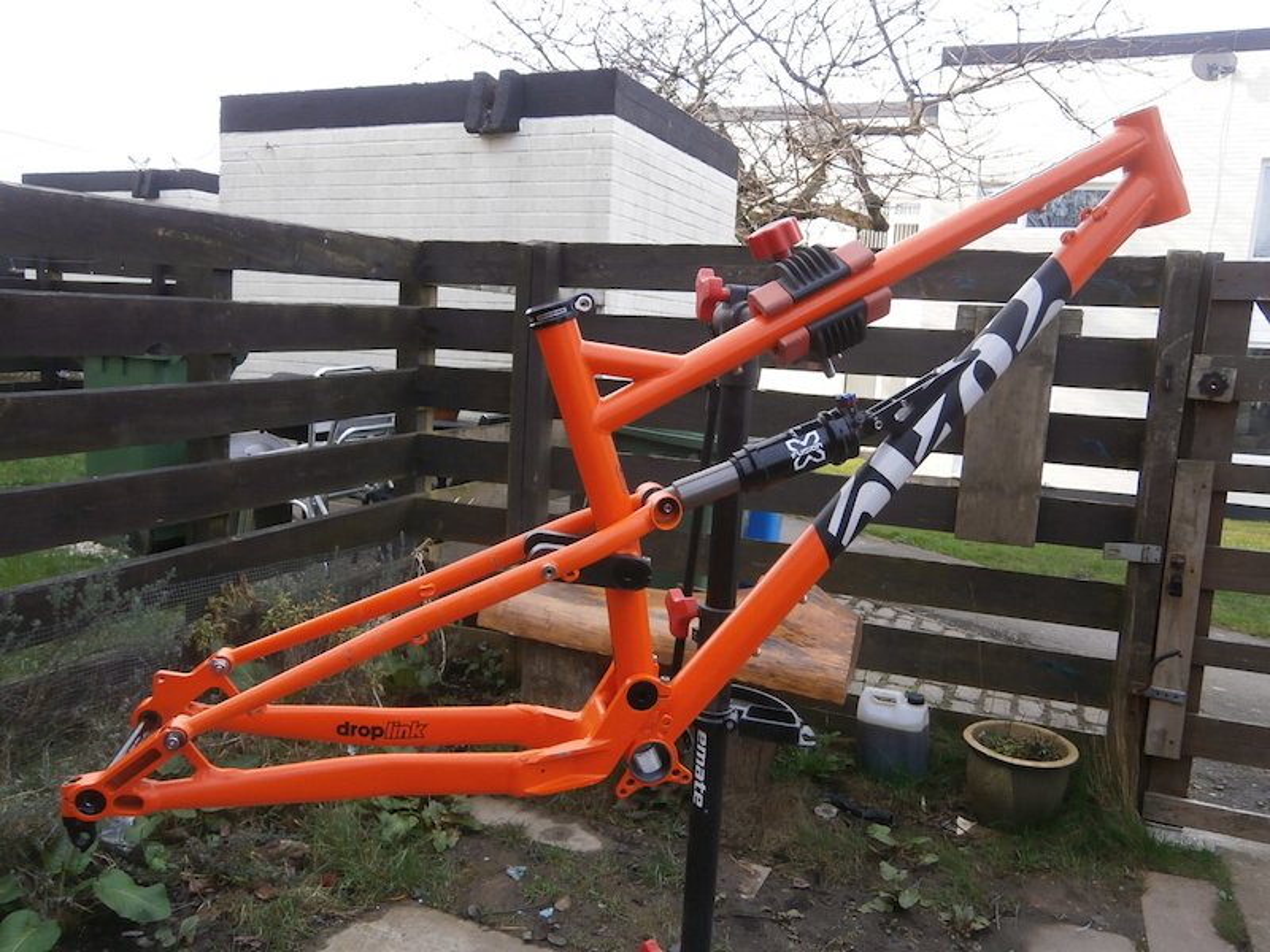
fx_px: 954
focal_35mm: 26
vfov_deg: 53.1
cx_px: 635
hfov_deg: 67.3
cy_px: 476
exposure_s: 1/200
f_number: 2.8
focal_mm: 4.7
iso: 80
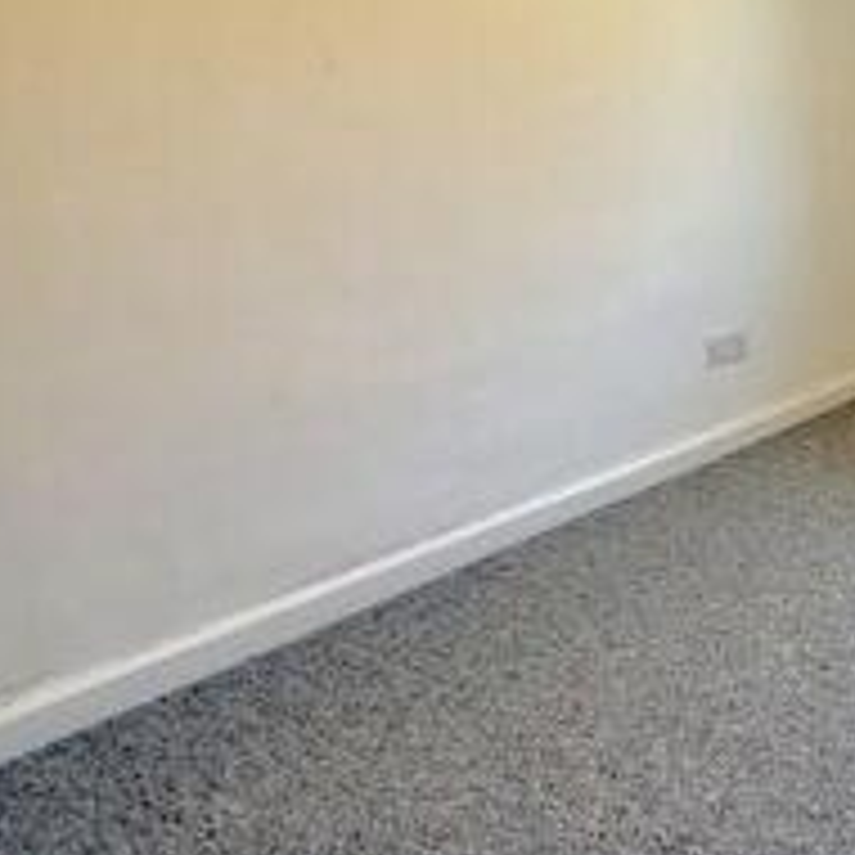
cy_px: 178
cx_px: 970
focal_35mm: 38
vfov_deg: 42.0
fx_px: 1062
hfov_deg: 36.2
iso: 160
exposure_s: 1/99
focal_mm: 2.22
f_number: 2.2
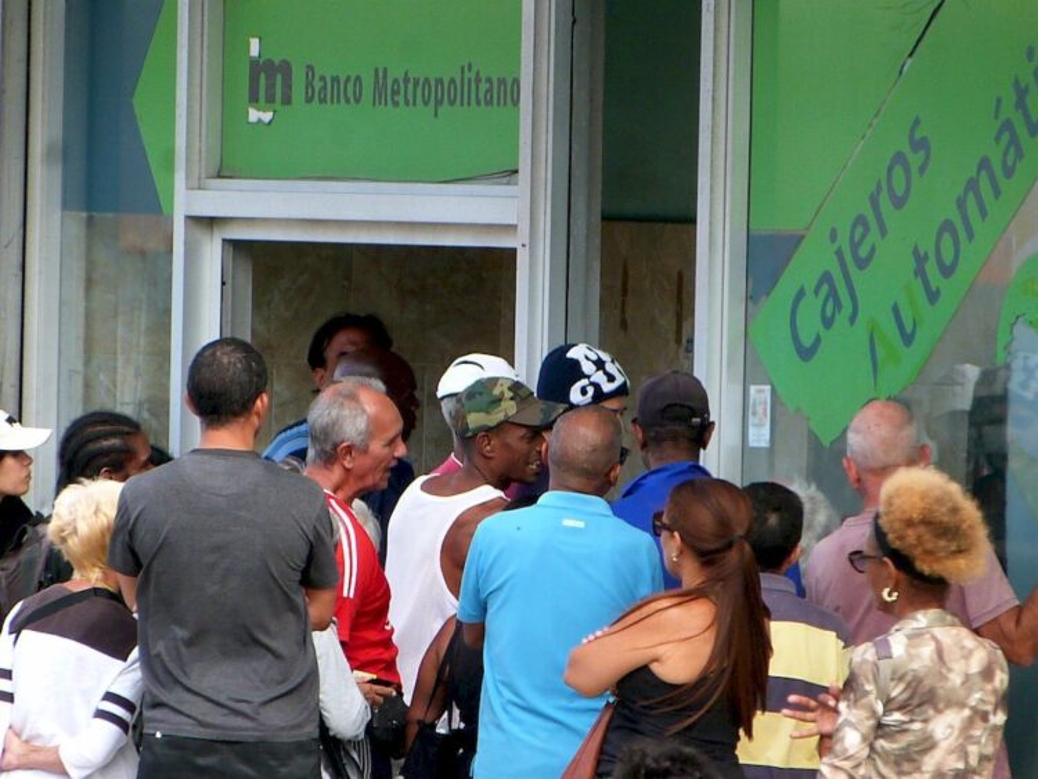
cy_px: 390
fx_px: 17068
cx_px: 519
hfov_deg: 3.5
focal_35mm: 569
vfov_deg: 2.6
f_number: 5.6
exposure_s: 1/160
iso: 500
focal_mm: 102.5
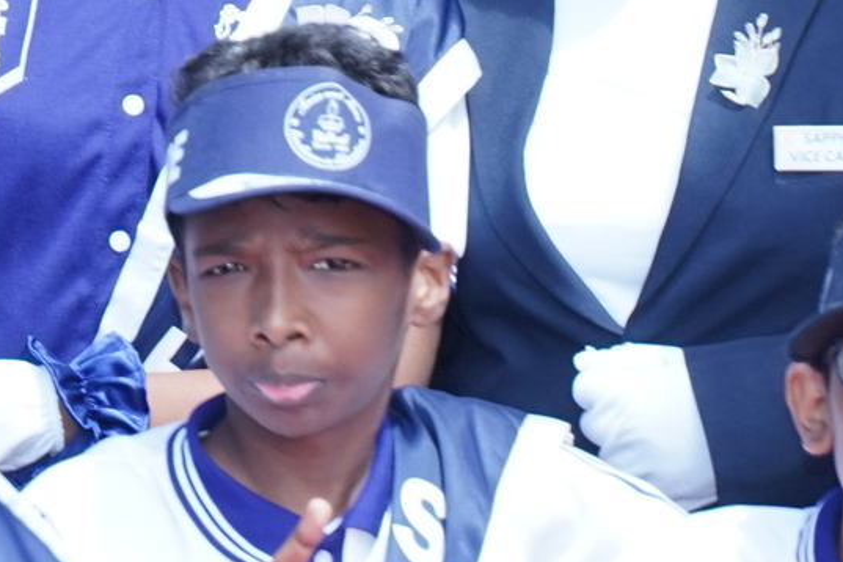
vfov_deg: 3.2
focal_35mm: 419
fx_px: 9811
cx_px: -1130
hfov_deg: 4.8
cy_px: -942
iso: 400
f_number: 6.3
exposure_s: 1/250
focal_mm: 75
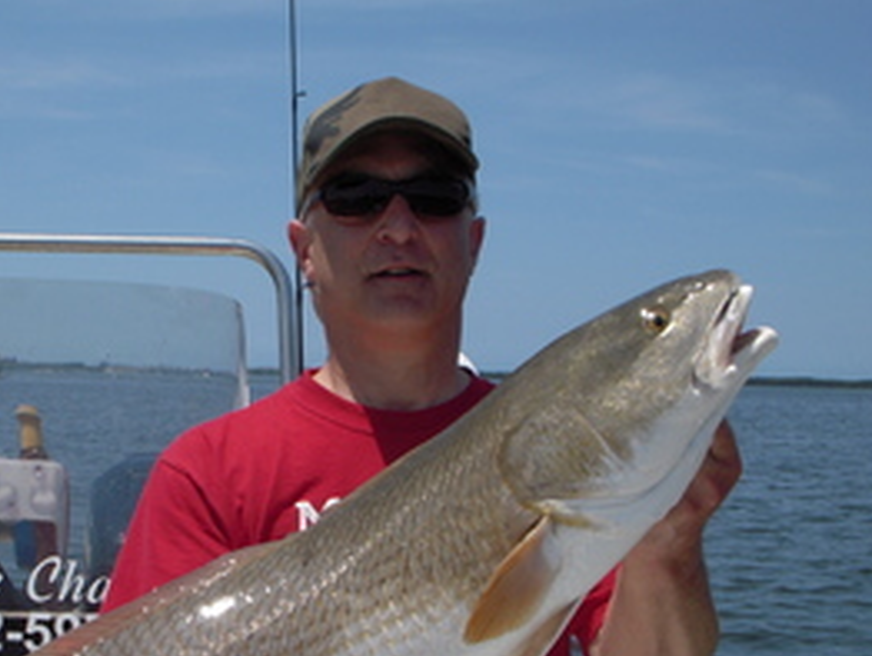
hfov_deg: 32.9
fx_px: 1462
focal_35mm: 58
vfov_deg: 25.1
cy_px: 440
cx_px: 276
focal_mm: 6.3
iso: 100
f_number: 6.6
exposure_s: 1/400
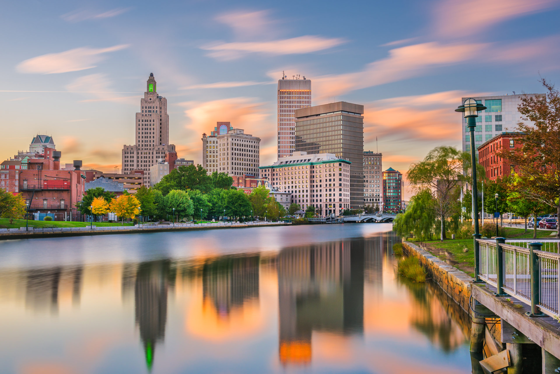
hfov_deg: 48.4
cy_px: 187
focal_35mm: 40
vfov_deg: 33.4
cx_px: 280
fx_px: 622
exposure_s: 120
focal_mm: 40
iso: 64
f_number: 8
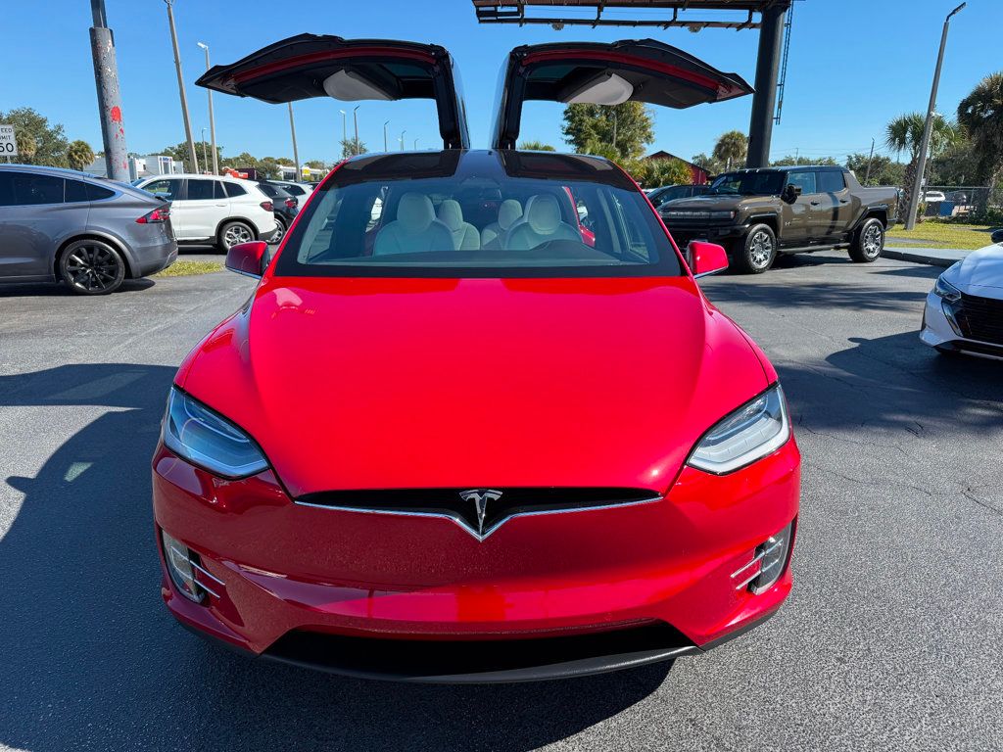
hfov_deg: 71.6
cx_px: 502
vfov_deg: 56.8
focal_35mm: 24
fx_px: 695
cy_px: 376
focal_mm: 6.76
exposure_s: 1/2110
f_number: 1.78
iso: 80
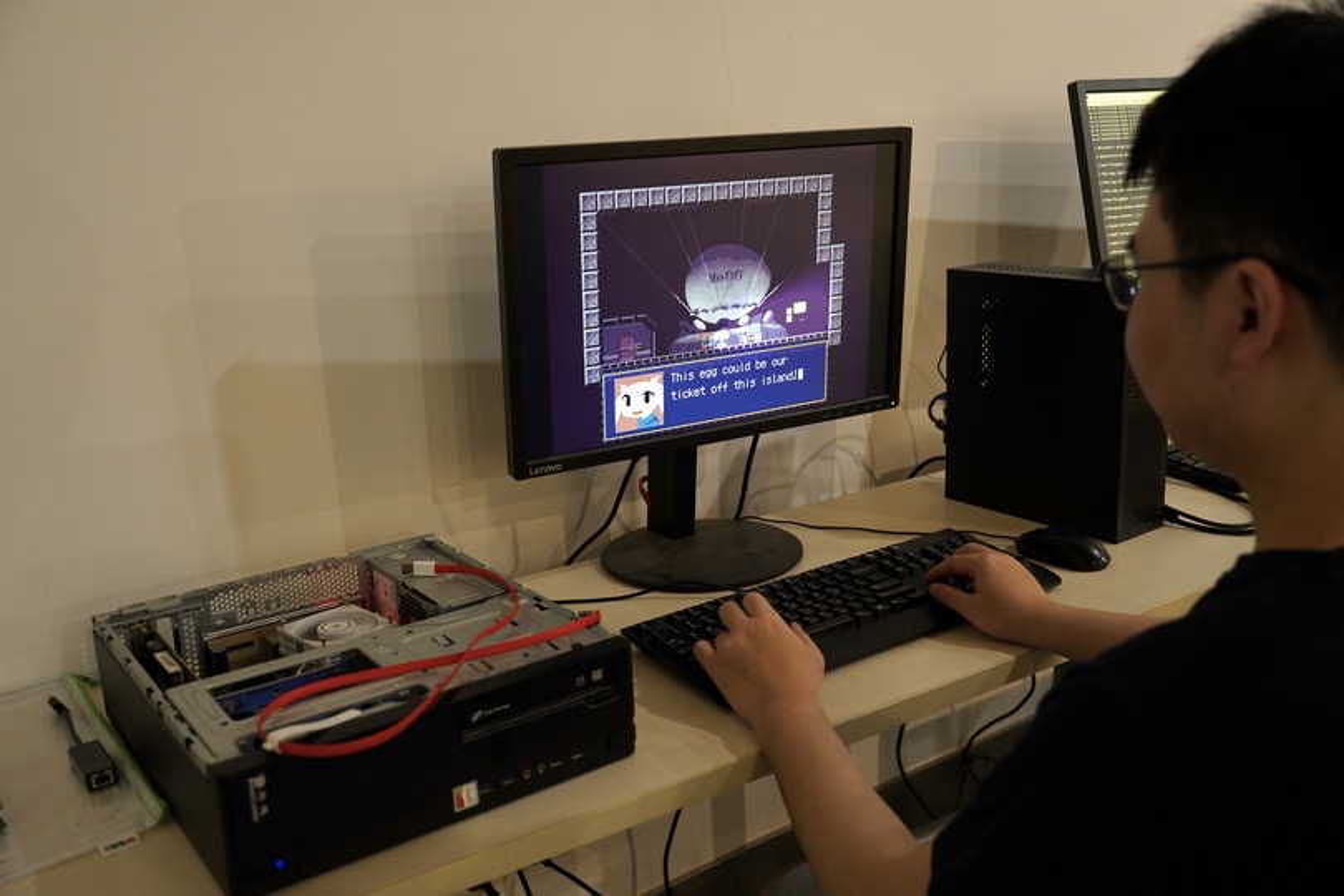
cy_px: 448
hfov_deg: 55.8
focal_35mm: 34
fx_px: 1269
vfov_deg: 38.9
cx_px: 672
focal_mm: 34
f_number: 4
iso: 1600
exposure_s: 1/40
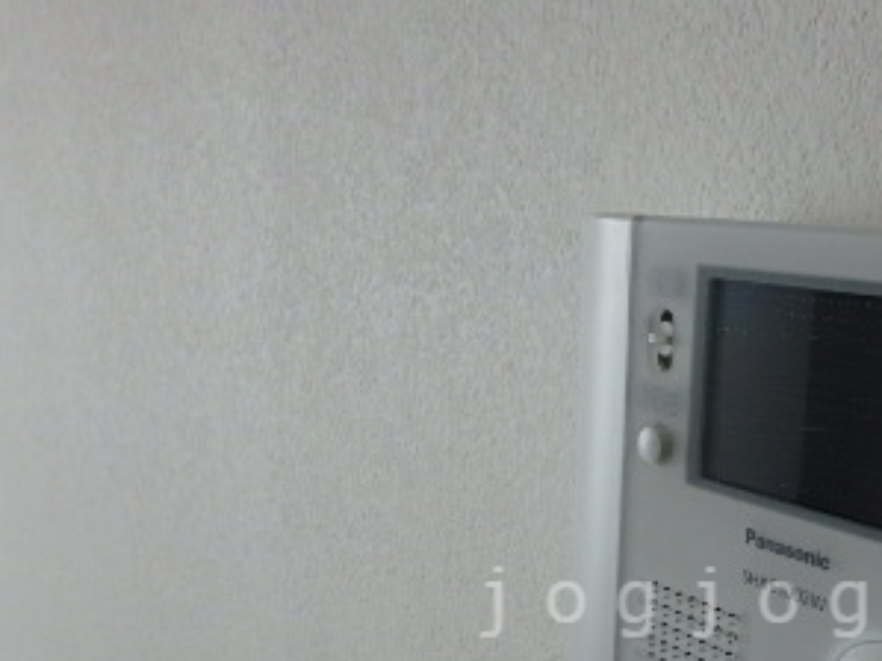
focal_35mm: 45
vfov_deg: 30.6
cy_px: 602
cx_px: 681
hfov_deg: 40.7
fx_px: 1146
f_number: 3.5
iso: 200
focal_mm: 3.7
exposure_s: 1/40
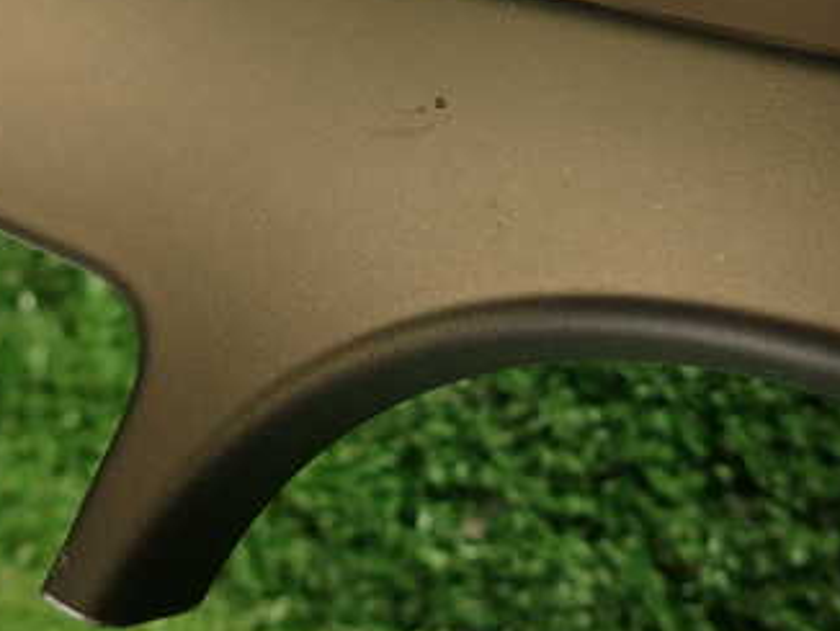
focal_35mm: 46
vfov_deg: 31.1
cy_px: 170
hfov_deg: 41.2
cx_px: 446
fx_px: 1117
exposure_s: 1/40
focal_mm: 4.5
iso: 200
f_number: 2
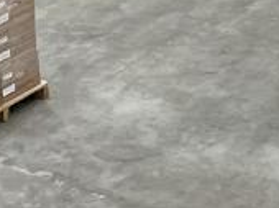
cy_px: -439
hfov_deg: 9.1
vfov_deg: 6.8
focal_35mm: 196
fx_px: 1578
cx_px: 665
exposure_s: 1/100
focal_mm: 4.2
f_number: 1.6
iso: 100
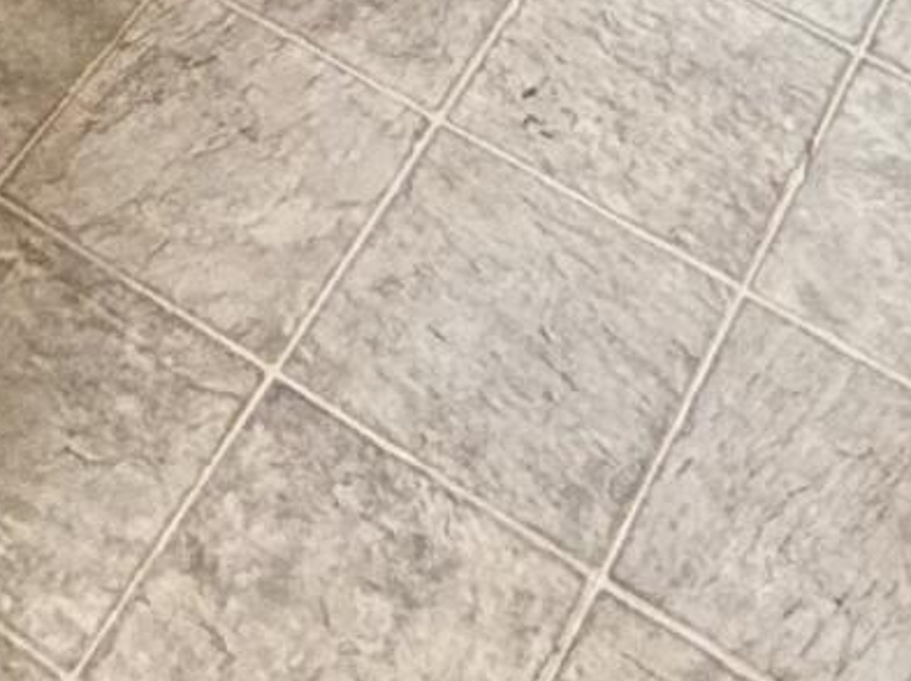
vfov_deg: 9.3
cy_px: -1635
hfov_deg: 18.2
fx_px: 2813
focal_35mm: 107
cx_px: 144
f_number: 2.2
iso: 64
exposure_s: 1/120
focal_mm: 2.22
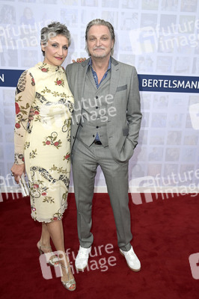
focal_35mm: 31
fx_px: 257
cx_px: 100
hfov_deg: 42.3
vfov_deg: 60.3
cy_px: 150
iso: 640
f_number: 7.1
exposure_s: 1/200
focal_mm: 31
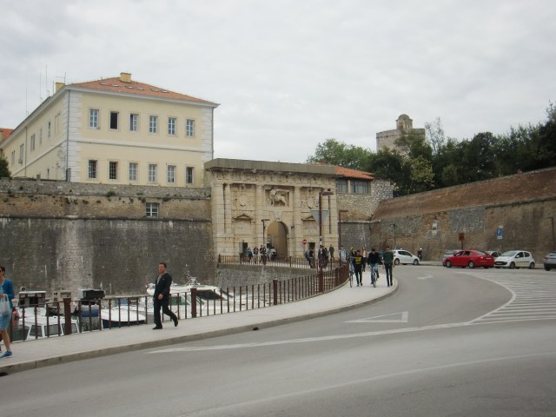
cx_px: 278
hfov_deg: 49.0
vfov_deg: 37.7
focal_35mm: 38
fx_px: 610
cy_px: 208
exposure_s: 1/250
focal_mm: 6.66
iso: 100
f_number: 8.9
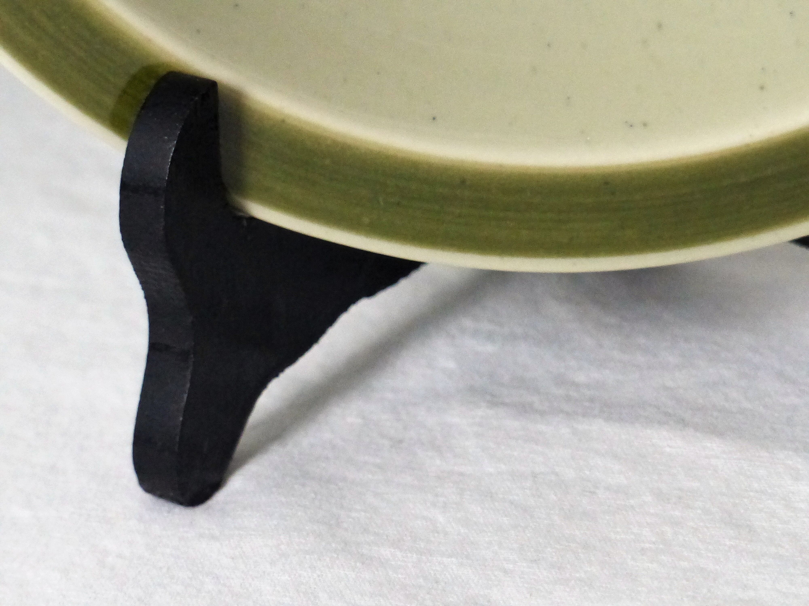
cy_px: 303
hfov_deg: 4.9
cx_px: 404
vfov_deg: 3.7
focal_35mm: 402
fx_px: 9395
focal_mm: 65.8
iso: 800
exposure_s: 1/100
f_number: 2.8
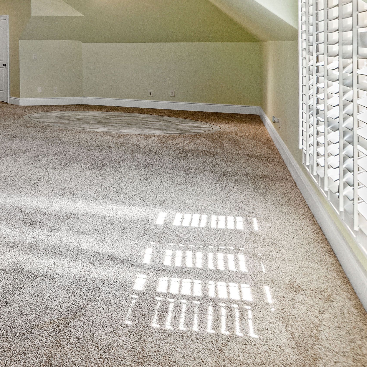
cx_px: -182
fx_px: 504
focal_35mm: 42
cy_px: 66
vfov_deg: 38.3
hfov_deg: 27.6
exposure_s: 1/2.5
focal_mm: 10
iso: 100
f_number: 8
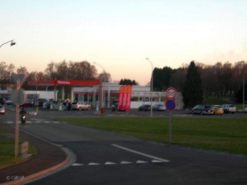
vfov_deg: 20.4
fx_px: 514
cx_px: 124
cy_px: 92
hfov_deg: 27.0
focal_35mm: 72
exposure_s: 1/32
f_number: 3.7
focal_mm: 14.9
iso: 50
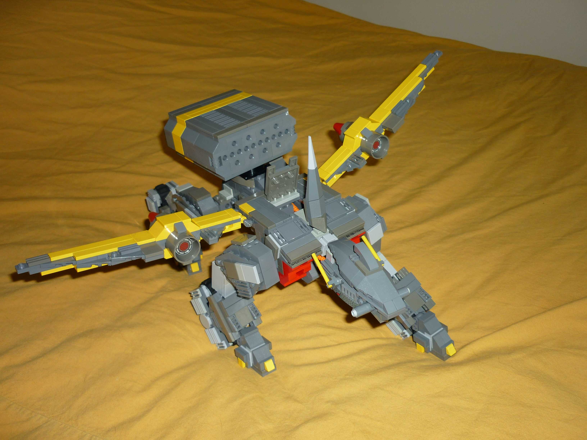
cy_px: 220
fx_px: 560
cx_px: 294
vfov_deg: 42.9
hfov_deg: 55.4
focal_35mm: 33
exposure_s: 1/30
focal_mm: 5.5
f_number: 2.8
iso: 100
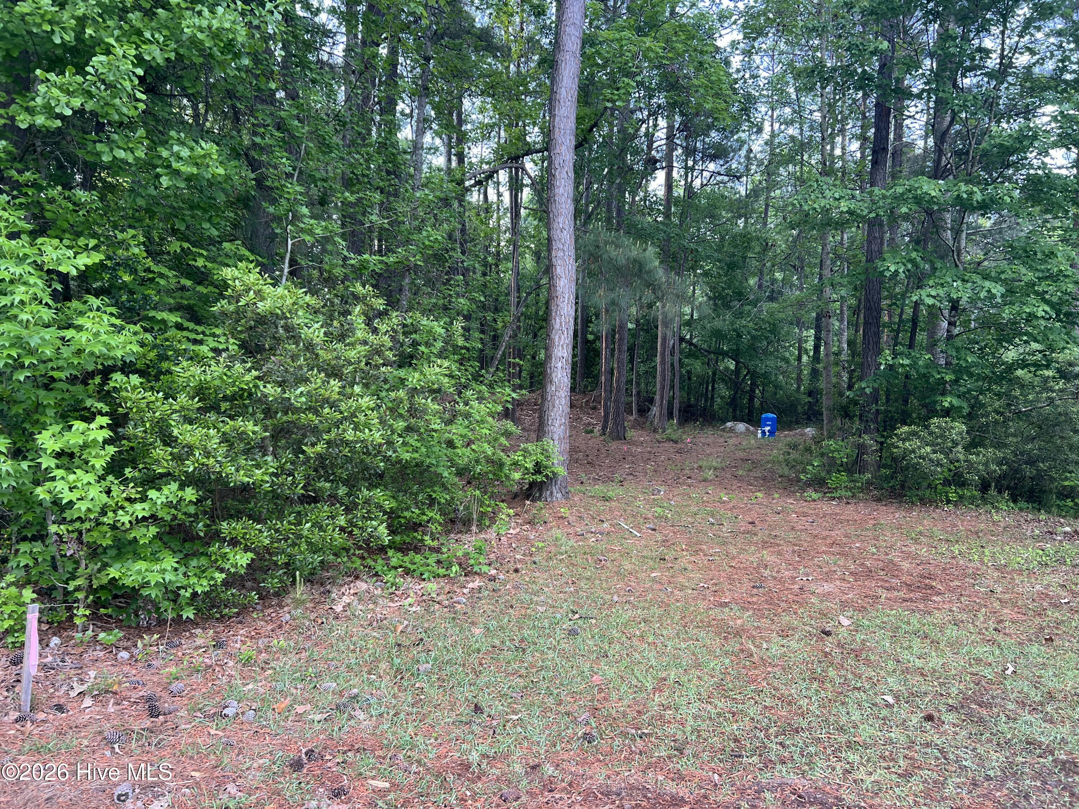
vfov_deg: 53.1
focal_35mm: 26
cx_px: 540
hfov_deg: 67.3
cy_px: 404
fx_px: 810
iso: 80
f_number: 1.5
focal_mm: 5.7
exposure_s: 1/121
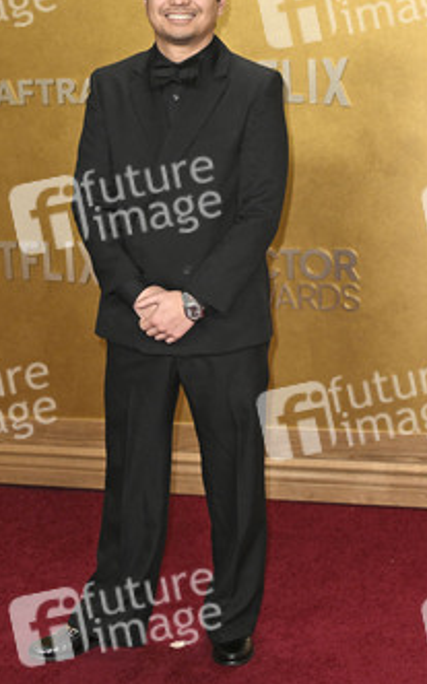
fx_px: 1306
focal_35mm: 70
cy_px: 309
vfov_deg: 29.4
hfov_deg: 18.6
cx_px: 175
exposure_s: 1/320
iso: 2500
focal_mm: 57
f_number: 5.6
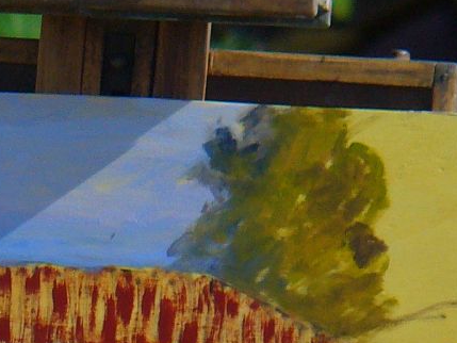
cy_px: 329
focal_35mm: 828
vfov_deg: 1.8
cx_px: -101
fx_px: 10934
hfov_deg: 2.4
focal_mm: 36.6
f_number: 4.5
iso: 100
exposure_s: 1/640
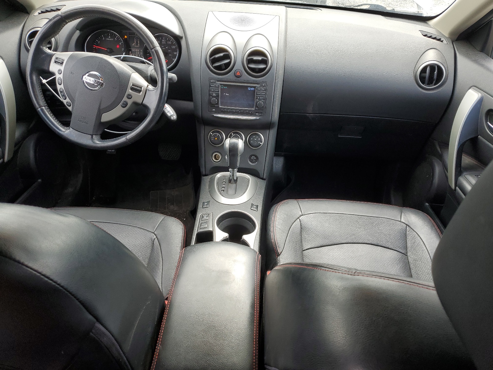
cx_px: 246
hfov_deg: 67.3
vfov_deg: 53.1
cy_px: 185
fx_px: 370
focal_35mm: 26
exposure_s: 1/192
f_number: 1.5
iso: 50
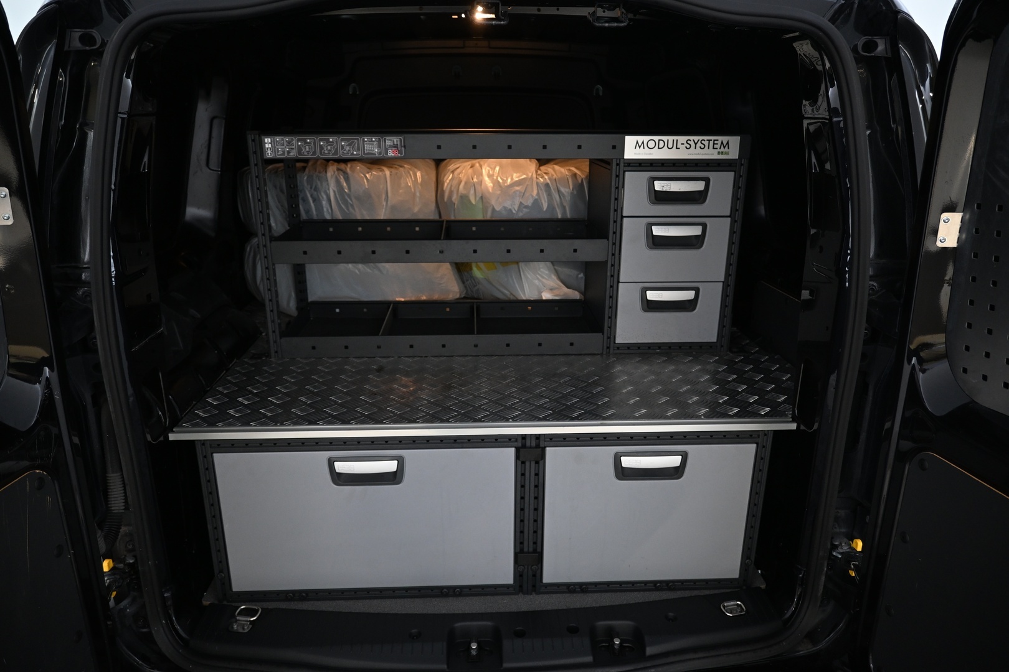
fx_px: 673
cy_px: 336
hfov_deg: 73.7
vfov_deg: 53.1
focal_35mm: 24
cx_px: 504
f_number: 3.5
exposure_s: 1/25
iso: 640
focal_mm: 16
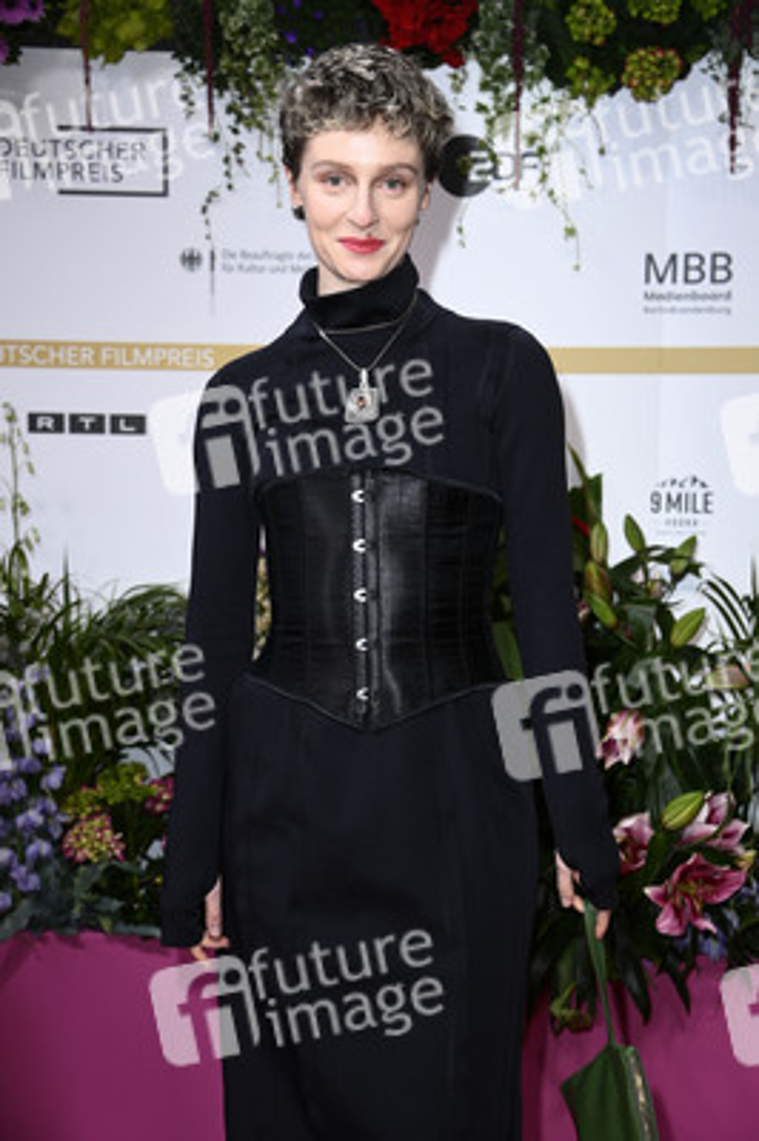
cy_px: 570
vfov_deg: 24.8
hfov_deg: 16.6
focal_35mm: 82
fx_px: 2598
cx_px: 380
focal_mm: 82
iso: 500
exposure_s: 1/250
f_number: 5.6
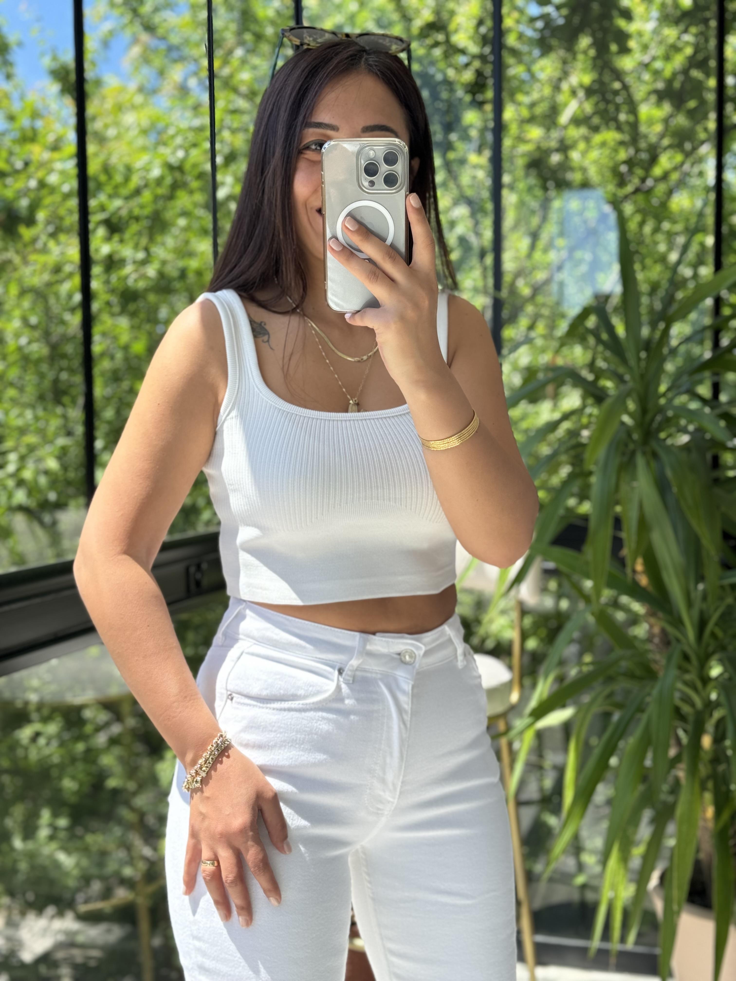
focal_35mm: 48
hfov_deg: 30.3
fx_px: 1361
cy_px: 490
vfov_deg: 39.7
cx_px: 368
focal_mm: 6.76
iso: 64
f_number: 1.78
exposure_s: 1/318
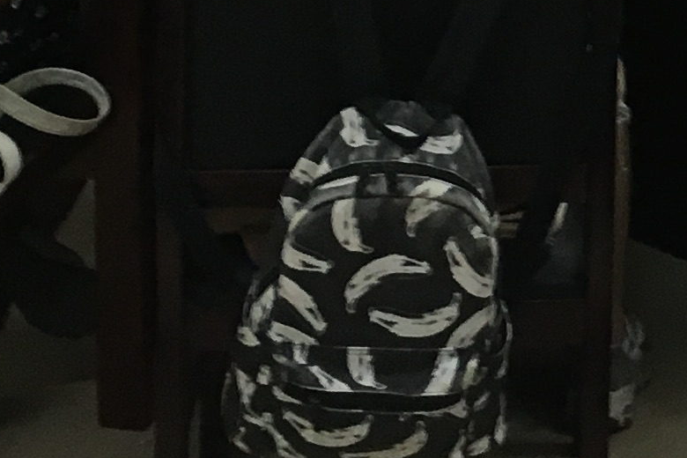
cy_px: -598
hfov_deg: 12.7
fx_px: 2977
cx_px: 931
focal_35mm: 156
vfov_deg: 8.2
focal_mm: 4.15
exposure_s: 1/33
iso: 100
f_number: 2.2
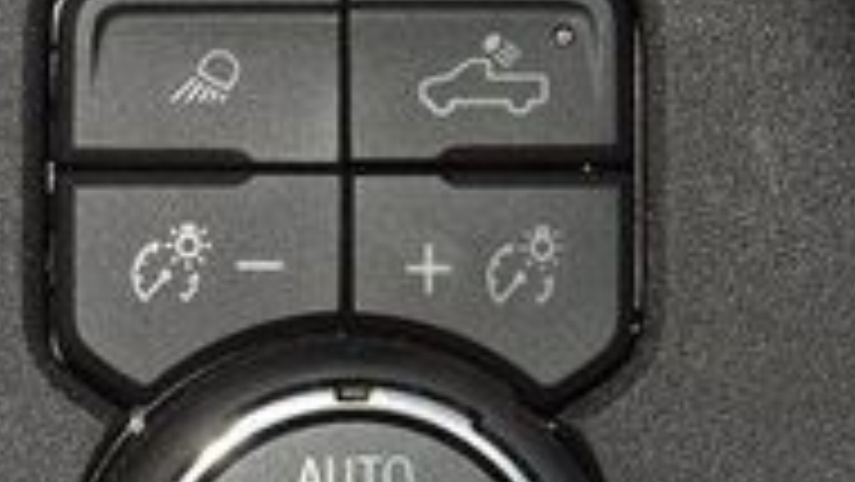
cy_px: 363
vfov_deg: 3.3
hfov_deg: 5.8
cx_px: -428
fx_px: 8391
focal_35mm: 370
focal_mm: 70
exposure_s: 1/125
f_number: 8
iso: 100
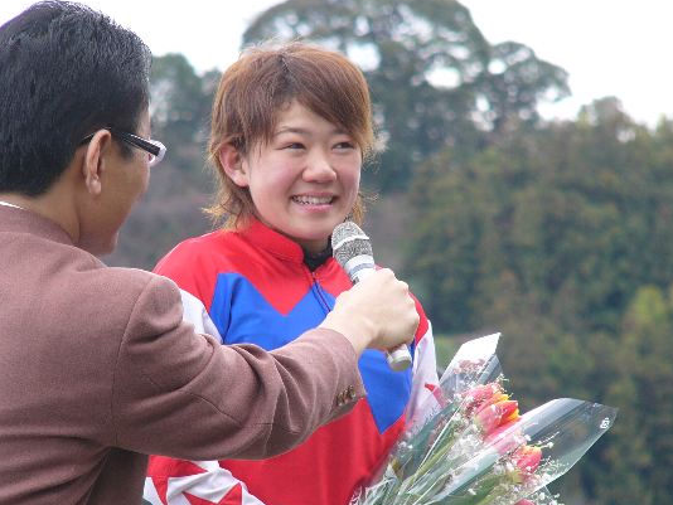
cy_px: 293
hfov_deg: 6.4
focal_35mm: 308
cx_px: 313
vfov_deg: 4.8
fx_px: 5991
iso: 50
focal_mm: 42.8
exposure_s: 1/60
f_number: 2.8
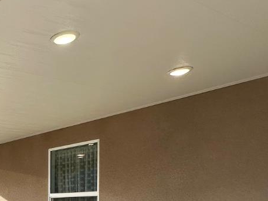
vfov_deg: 28.3
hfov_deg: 32.4
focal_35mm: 46
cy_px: 227
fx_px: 356
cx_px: -70
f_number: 2.2
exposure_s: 1/932
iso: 40
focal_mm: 2.22
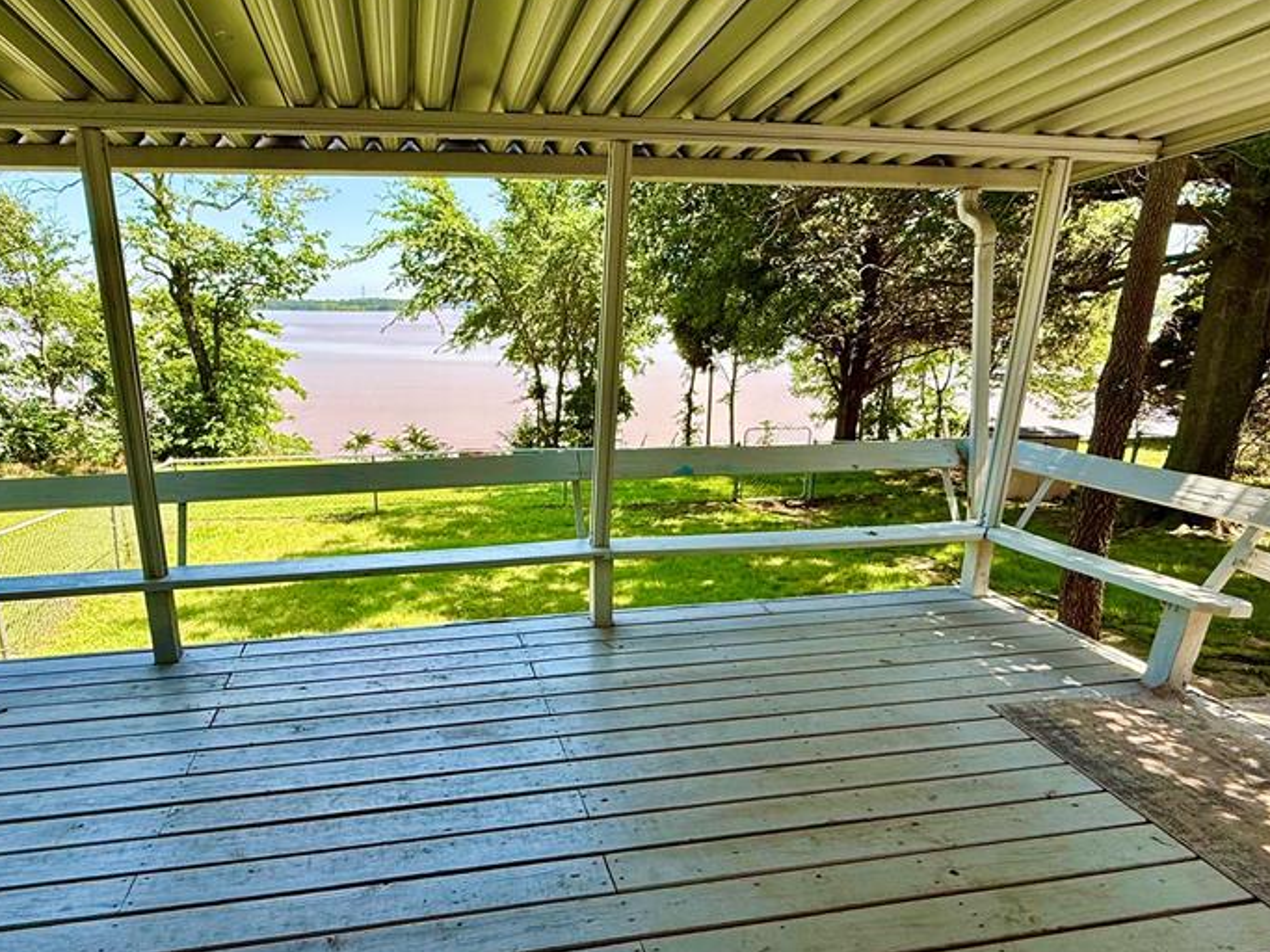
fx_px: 770
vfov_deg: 63.2
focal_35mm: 21
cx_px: 543
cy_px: 539
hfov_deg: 78.5
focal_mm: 2.22
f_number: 2.2
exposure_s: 1/506
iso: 64
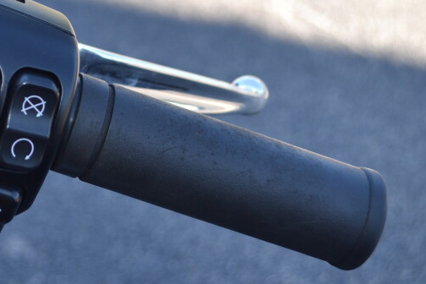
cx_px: 28
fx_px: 1183
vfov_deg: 13.5
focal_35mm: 100
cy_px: -12
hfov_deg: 19.9
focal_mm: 28
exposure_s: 1/160
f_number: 4.5
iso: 100
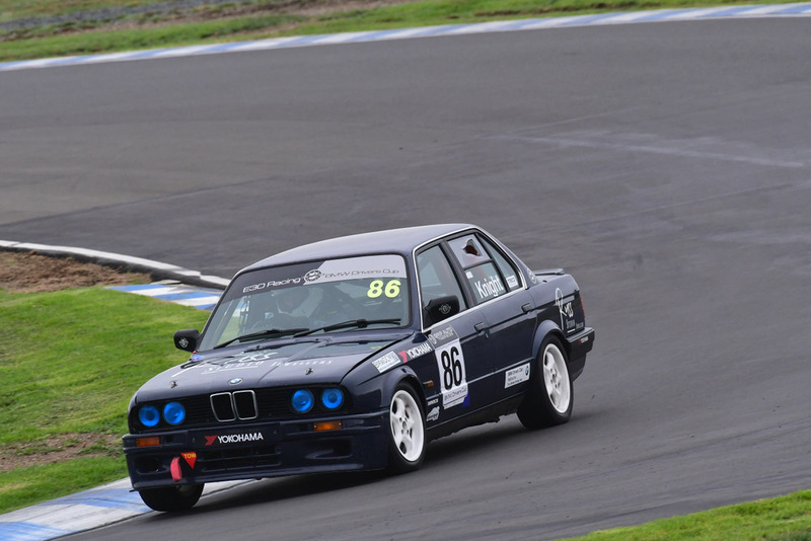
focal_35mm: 675
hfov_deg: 3.1
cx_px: 406
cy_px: 270
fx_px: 15211
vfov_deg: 2.0
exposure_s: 1/640
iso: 1250
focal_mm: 450
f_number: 9
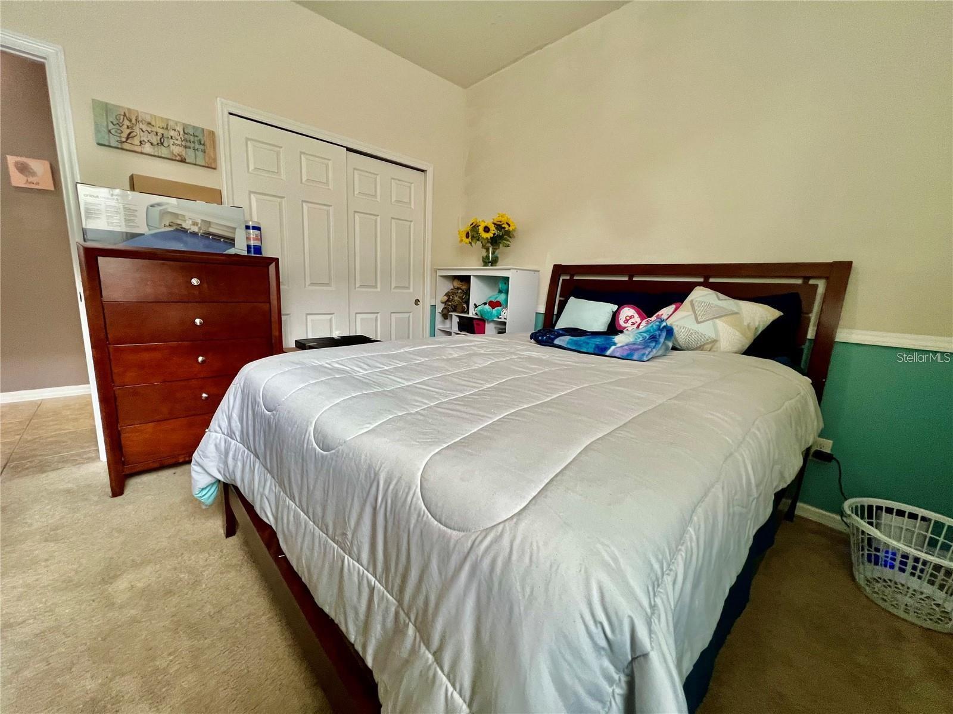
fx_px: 358
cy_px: 357
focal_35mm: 13
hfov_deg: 106.2
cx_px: 476
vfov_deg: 89.9
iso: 200
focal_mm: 1.57
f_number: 1.8
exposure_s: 1/120
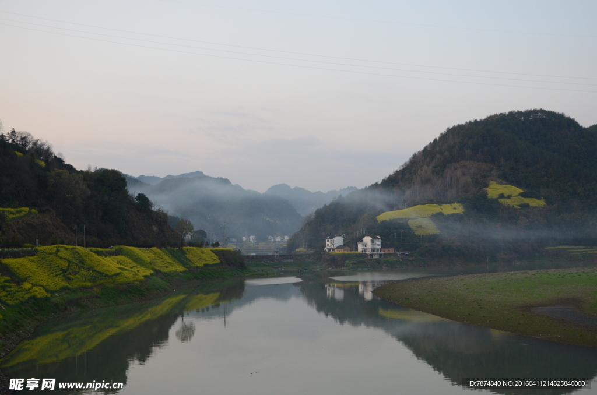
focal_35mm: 48
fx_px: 794
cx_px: 298
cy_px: 198
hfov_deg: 41.2
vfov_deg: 27.9
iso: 800
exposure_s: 1/320
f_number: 6.3
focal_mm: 32
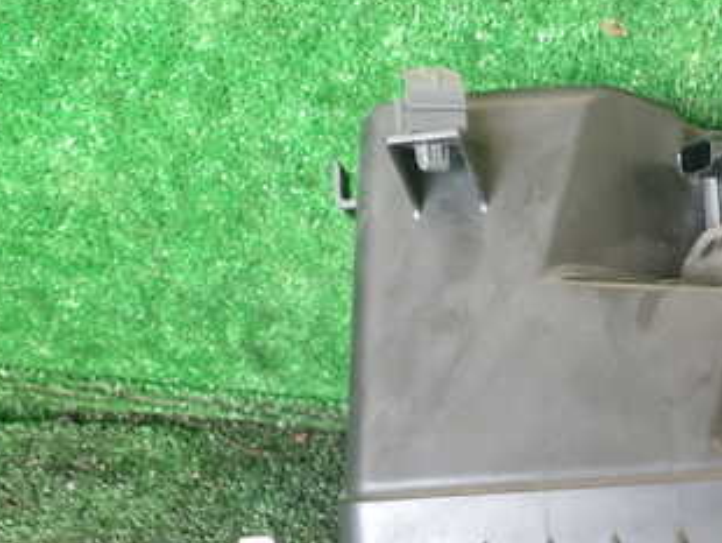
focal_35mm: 58
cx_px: 664
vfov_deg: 24.9
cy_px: 417
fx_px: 1211
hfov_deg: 31.5
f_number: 2.3
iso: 200
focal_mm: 5.4
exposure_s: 1/40
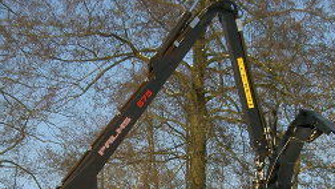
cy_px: 252
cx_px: 149
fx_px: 960
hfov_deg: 19.8
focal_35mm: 108
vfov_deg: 10.9
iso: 100
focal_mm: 8
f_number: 4.7
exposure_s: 1/345
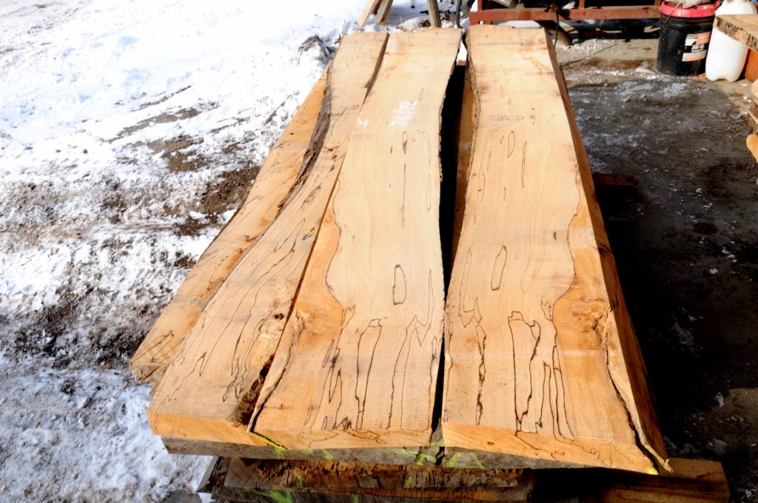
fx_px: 631
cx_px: 379
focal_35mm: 30
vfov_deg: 43.5
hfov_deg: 62.0
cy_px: 252
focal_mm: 20
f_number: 16
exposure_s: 1/50
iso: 200
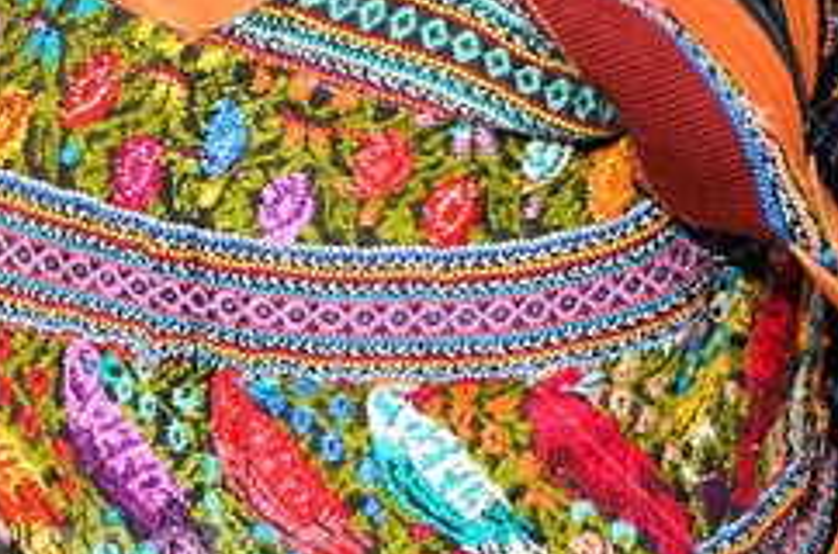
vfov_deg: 2.0
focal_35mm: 667
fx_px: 15488
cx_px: 10
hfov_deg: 3.1
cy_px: -138
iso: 100
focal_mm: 105
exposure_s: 1/400
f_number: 4.8
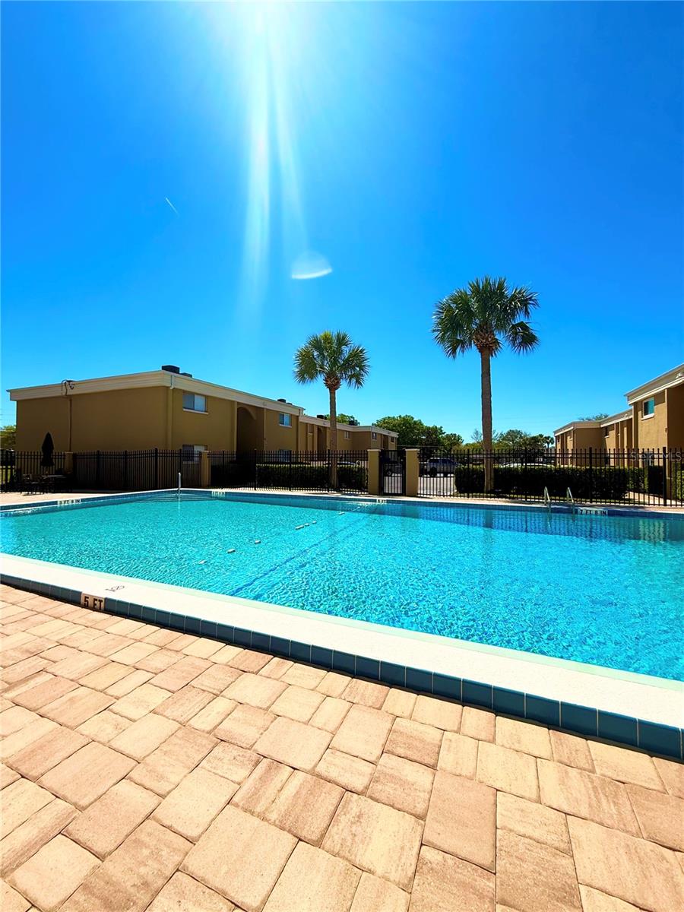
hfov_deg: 85.7
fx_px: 369
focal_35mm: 14
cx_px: 342
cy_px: 456
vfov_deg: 102.1
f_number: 2.2
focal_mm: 2.22
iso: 50
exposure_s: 1/4762
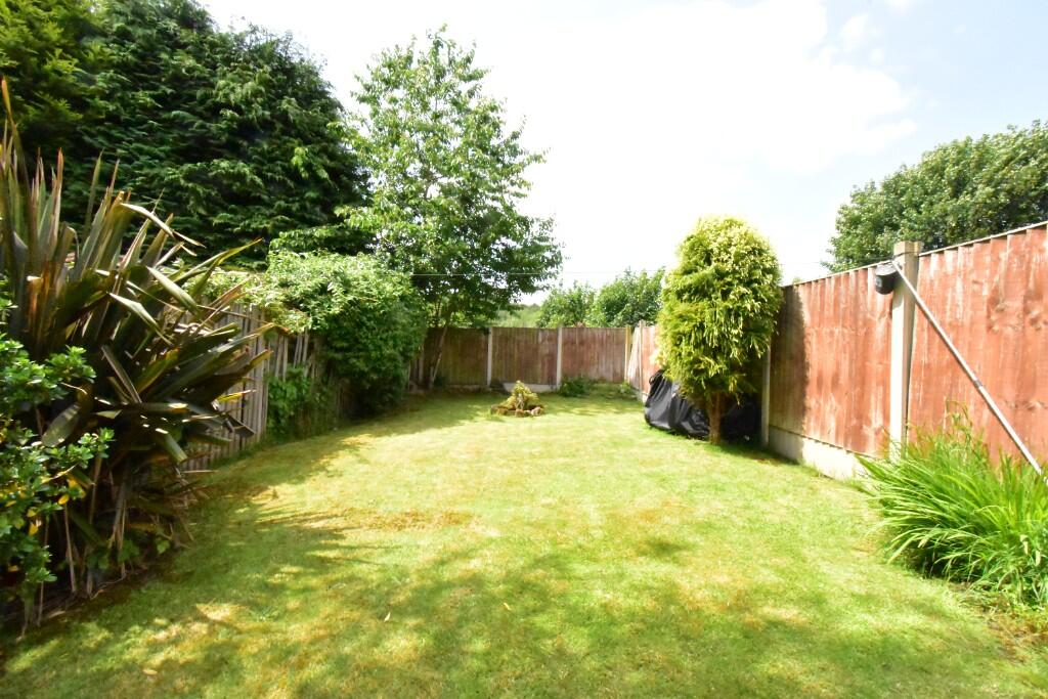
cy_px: 350
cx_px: 524
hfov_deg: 100.4
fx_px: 437
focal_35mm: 15
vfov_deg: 77.3
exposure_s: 1/1000
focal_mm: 10
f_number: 22
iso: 12800
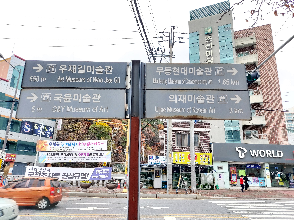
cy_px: 110
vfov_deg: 54.9
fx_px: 212
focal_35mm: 25
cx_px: 147
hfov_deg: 69.4
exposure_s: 1/60
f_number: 2
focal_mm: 4.58
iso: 50
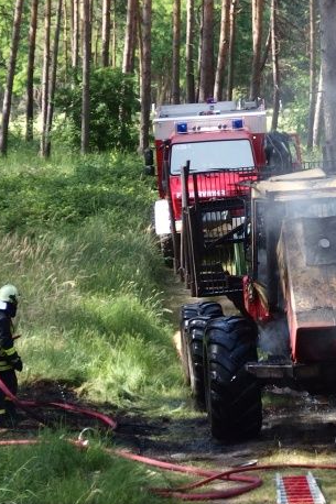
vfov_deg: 11.9
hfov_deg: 7.9
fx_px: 2424
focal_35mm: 173
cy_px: 246
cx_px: 329
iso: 100
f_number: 2.8
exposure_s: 1/250
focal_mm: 15.9
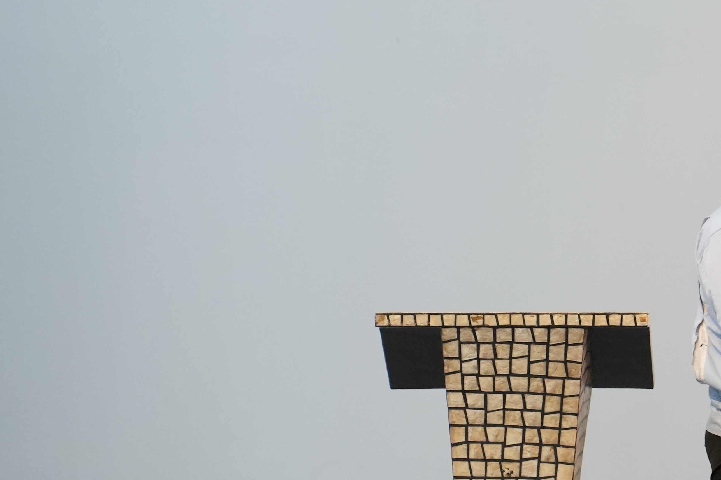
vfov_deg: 4.1
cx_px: 887
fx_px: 6708
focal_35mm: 335
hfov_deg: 6.1
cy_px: 147
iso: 2500
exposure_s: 1/320
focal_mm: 123
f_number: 3.5
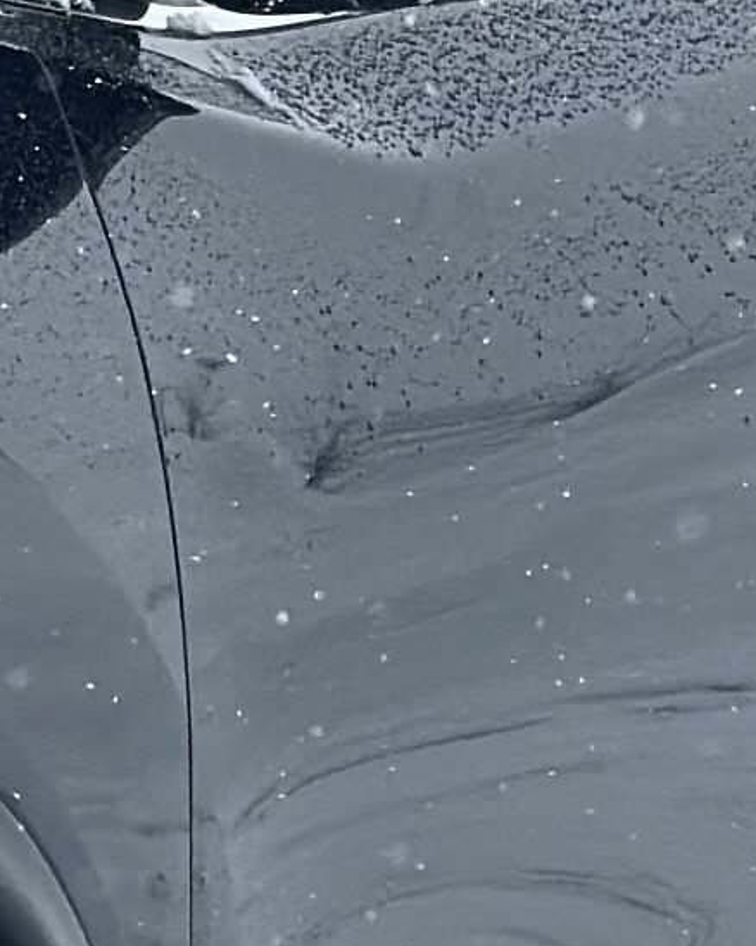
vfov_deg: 5.6
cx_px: -1547
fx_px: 9654
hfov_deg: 4.3
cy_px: 331
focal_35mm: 345
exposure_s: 1/1880
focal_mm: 6.86
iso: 80
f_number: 1.78
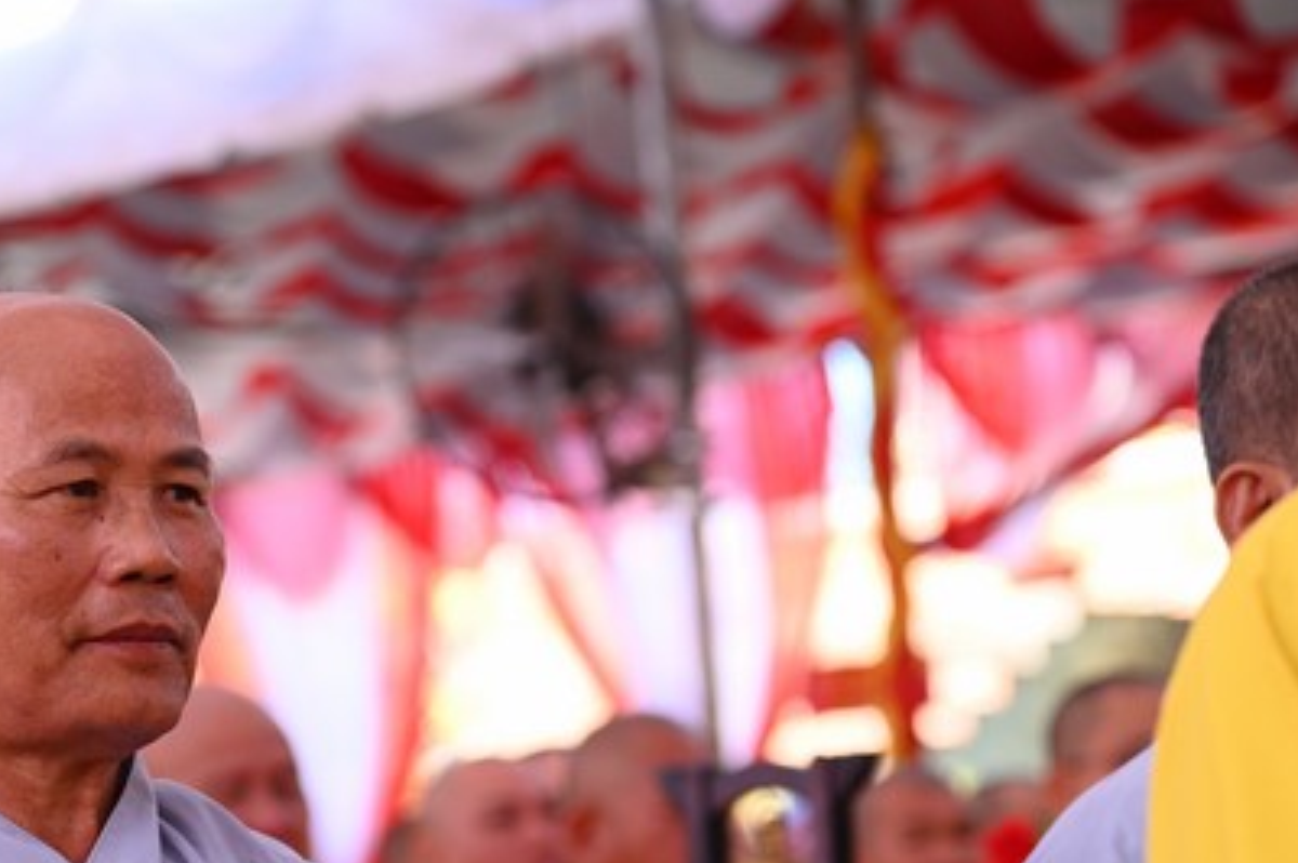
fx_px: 6557
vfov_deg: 7.5
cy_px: 646
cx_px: 396
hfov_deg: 11.3
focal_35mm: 182
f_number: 4.5
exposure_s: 1/250
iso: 640
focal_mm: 112
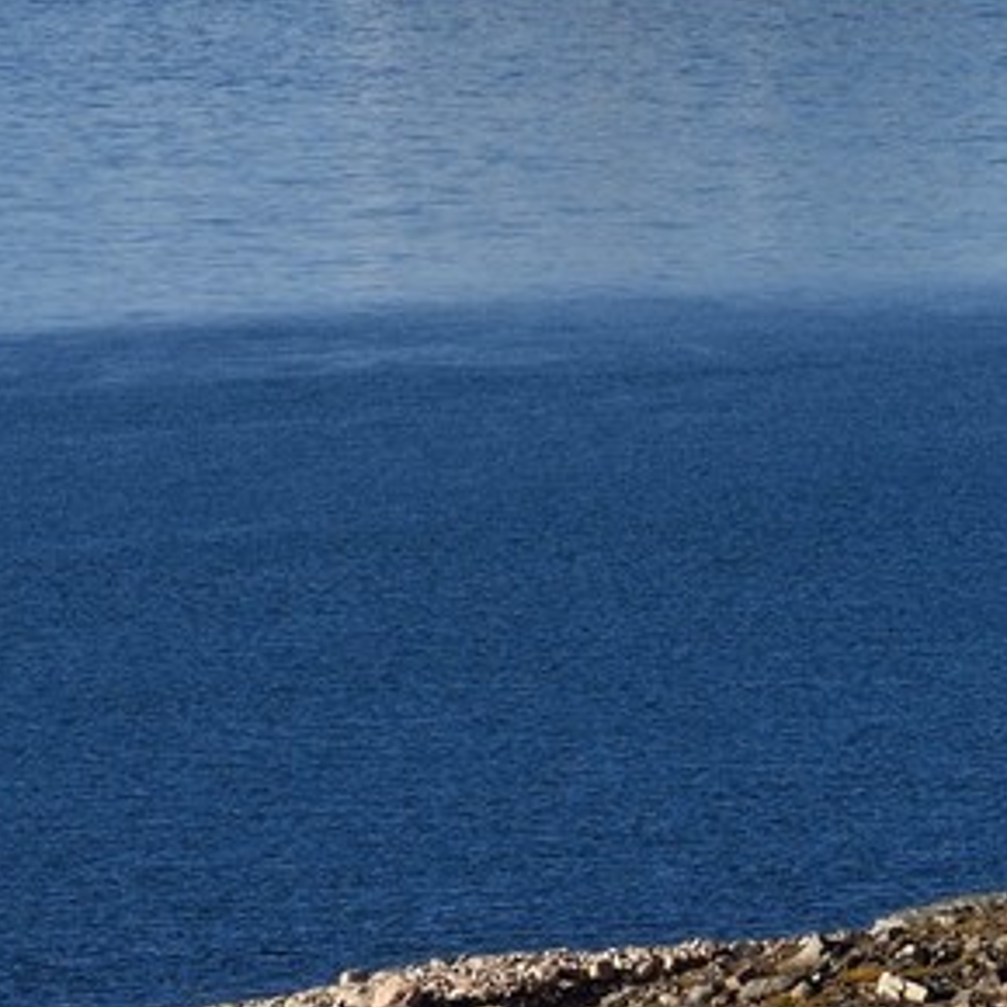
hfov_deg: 1.9
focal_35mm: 936
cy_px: -413
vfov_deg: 1.9
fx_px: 30806
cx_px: 2570
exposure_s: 1/400
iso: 200
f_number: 10
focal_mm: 200
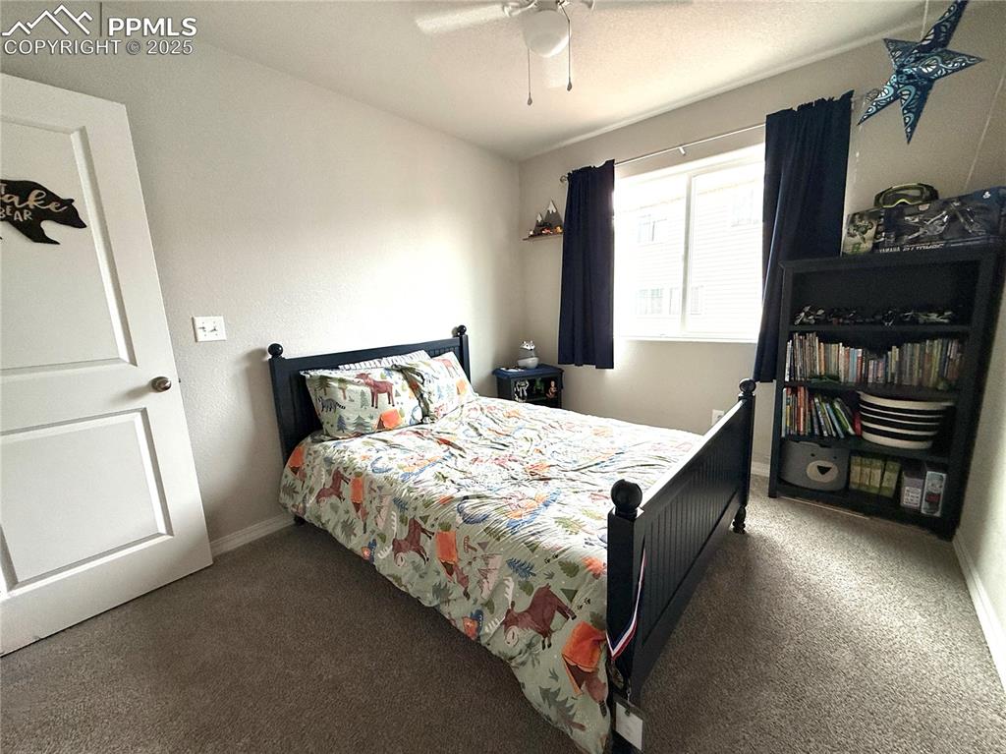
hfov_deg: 102.1
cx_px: 503
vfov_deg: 85.6
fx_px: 407
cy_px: 377
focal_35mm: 14
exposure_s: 1/99
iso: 125
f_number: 2.2
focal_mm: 2.22
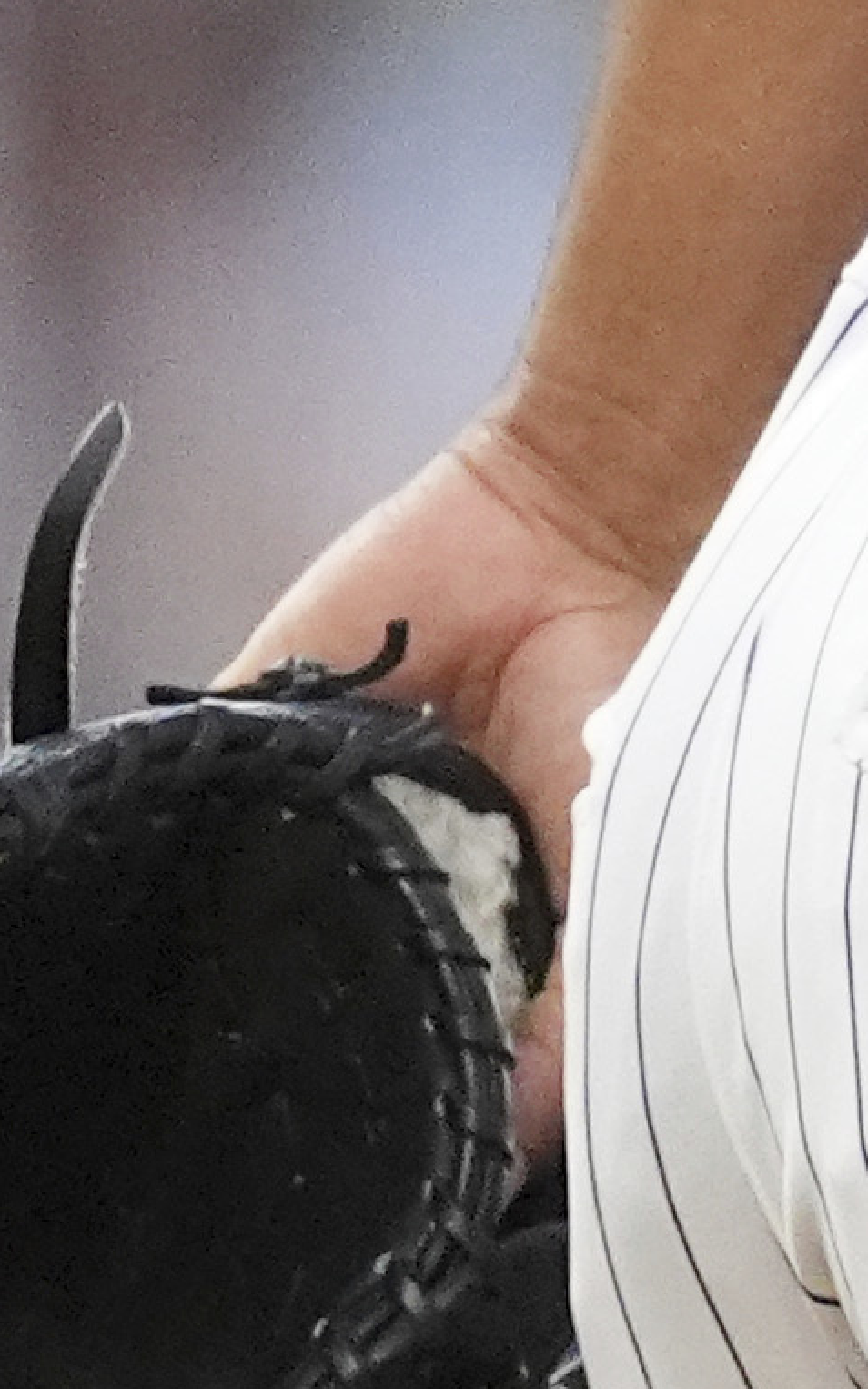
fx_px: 179296
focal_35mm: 4738
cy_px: -796
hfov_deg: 0.3
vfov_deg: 0.4
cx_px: 2413
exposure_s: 1/1250
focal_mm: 600
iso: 3200
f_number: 4
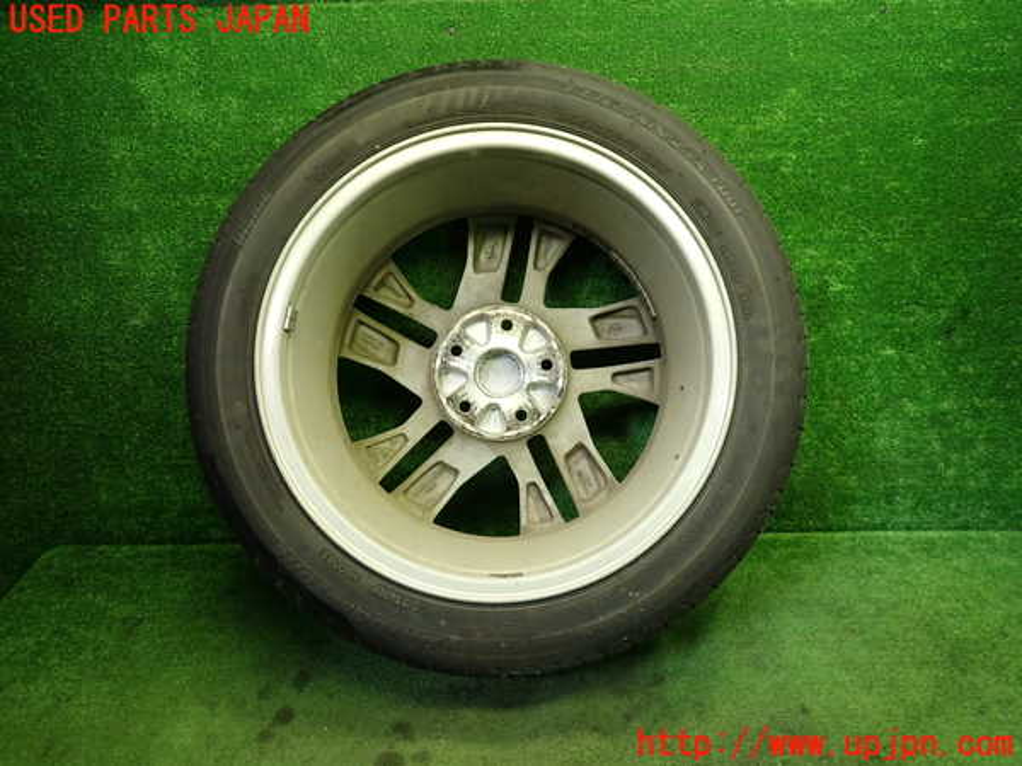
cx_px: 511
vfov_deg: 54.9
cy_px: 383
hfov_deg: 69.4
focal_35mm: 25
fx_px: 738
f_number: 2
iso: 200
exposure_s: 1/50
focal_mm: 4.5
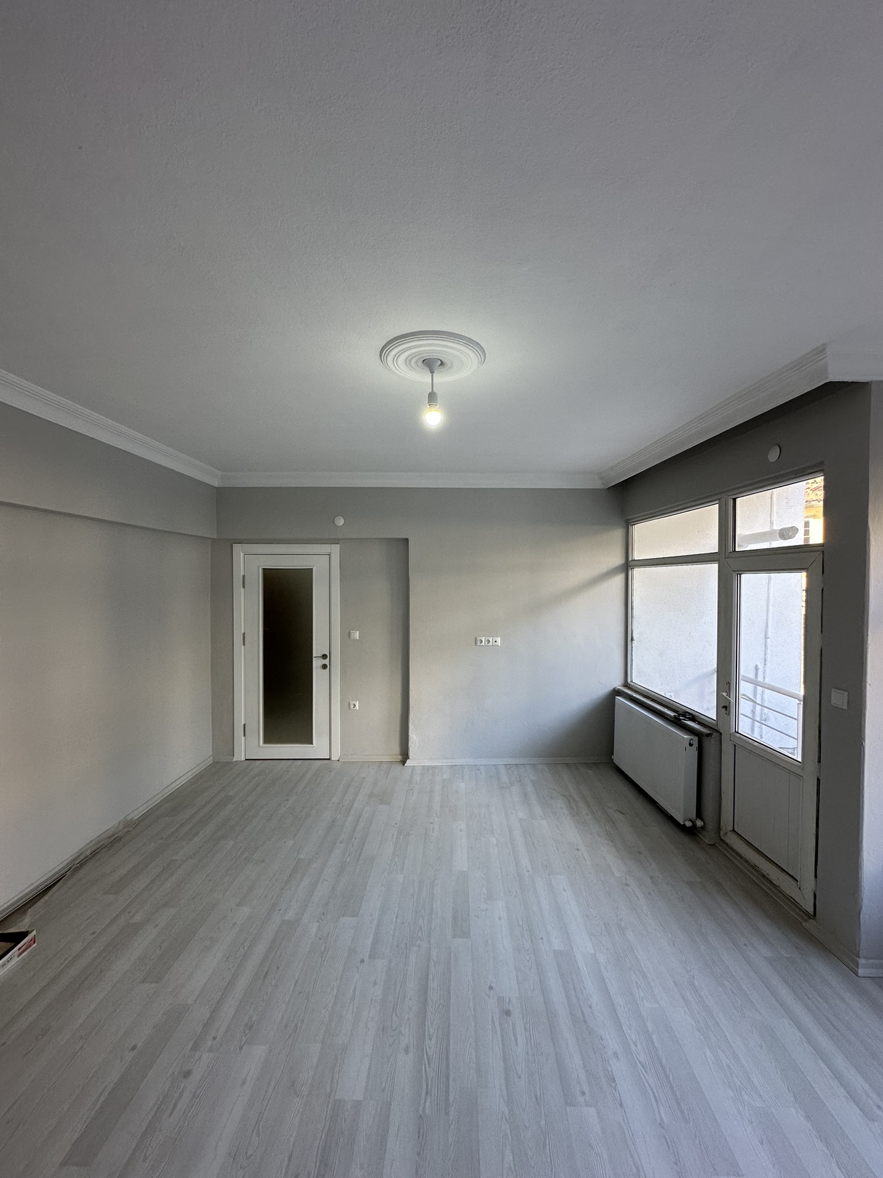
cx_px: 442
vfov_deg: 102.1
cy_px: 589
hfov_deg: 85.7
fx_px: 476
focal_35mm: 14
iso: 100
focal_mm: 2.22
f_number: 2.2
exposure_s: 1/100
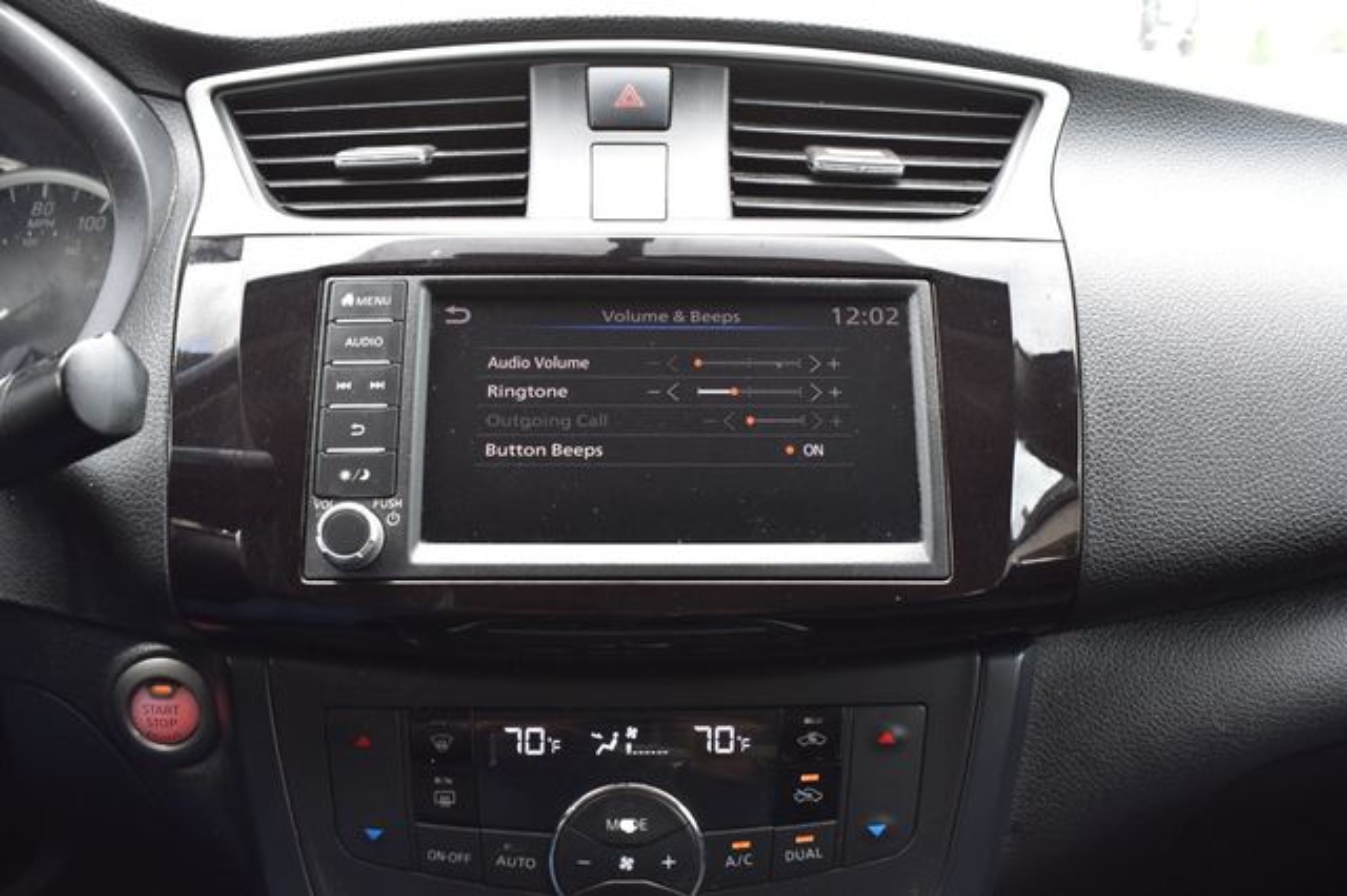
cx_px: 674
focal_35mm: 33
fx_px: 1234
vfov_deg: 39.9
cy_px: 448
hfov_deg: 57.2
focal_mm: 22
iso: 400
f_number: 7.1
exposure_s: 1/30
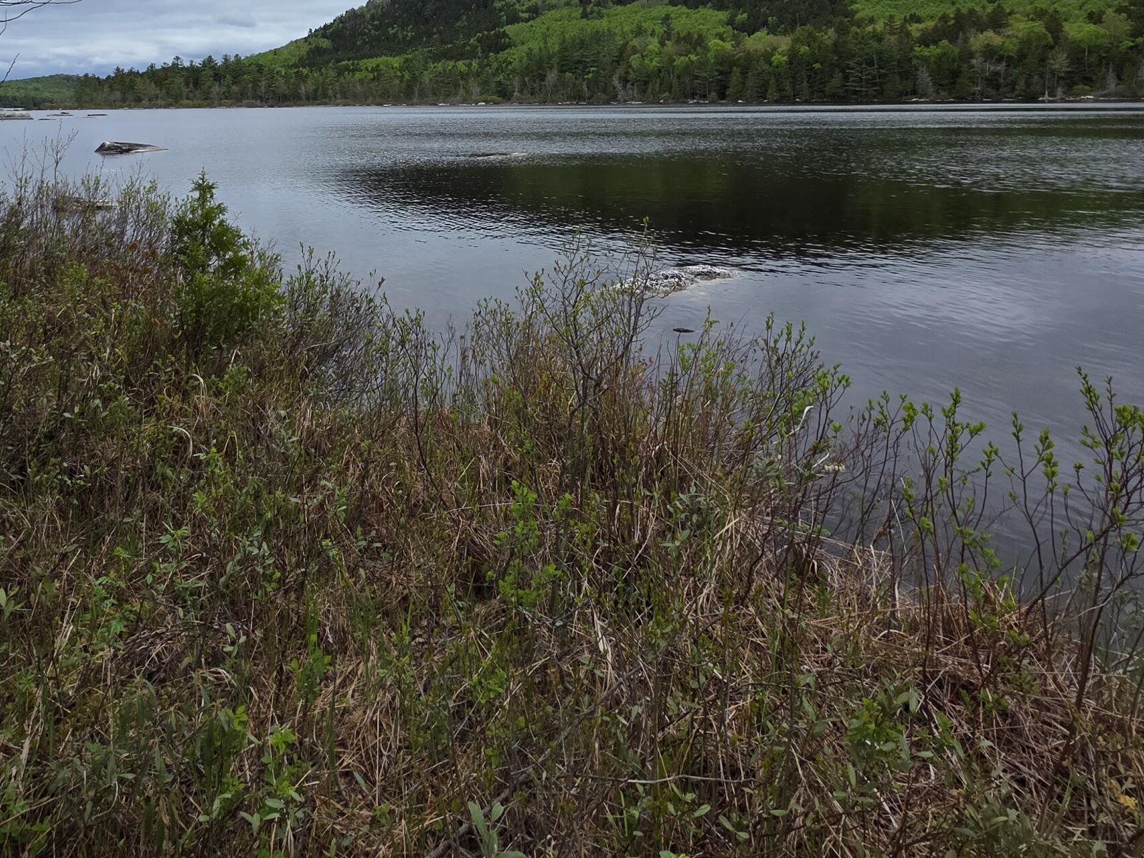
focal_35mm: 23
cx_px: 351
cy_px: 124
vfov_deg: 53.3
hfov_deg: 71.0
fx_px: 760
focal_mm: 2.2
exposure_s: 1/2016
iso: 40
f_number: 1.9
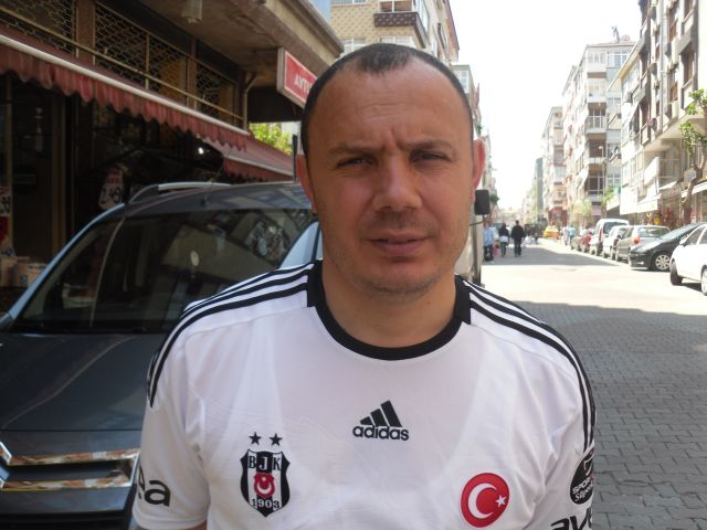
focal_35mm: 34
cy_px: 265
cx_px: 354
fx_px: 694
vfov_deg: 41.8
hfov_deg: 54.0
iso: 80
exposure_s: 1/304
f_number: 2.8
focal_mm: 6
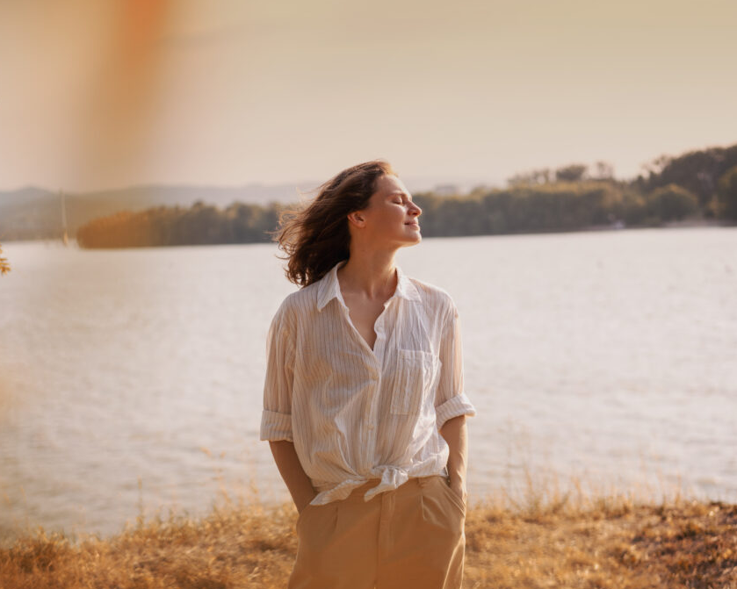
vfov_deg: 24.2
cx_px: 325
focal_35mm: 63
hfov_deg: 30.0
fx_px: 1374
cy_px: 297
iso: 200
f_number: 2.8
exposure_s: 1/2500
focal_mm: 55
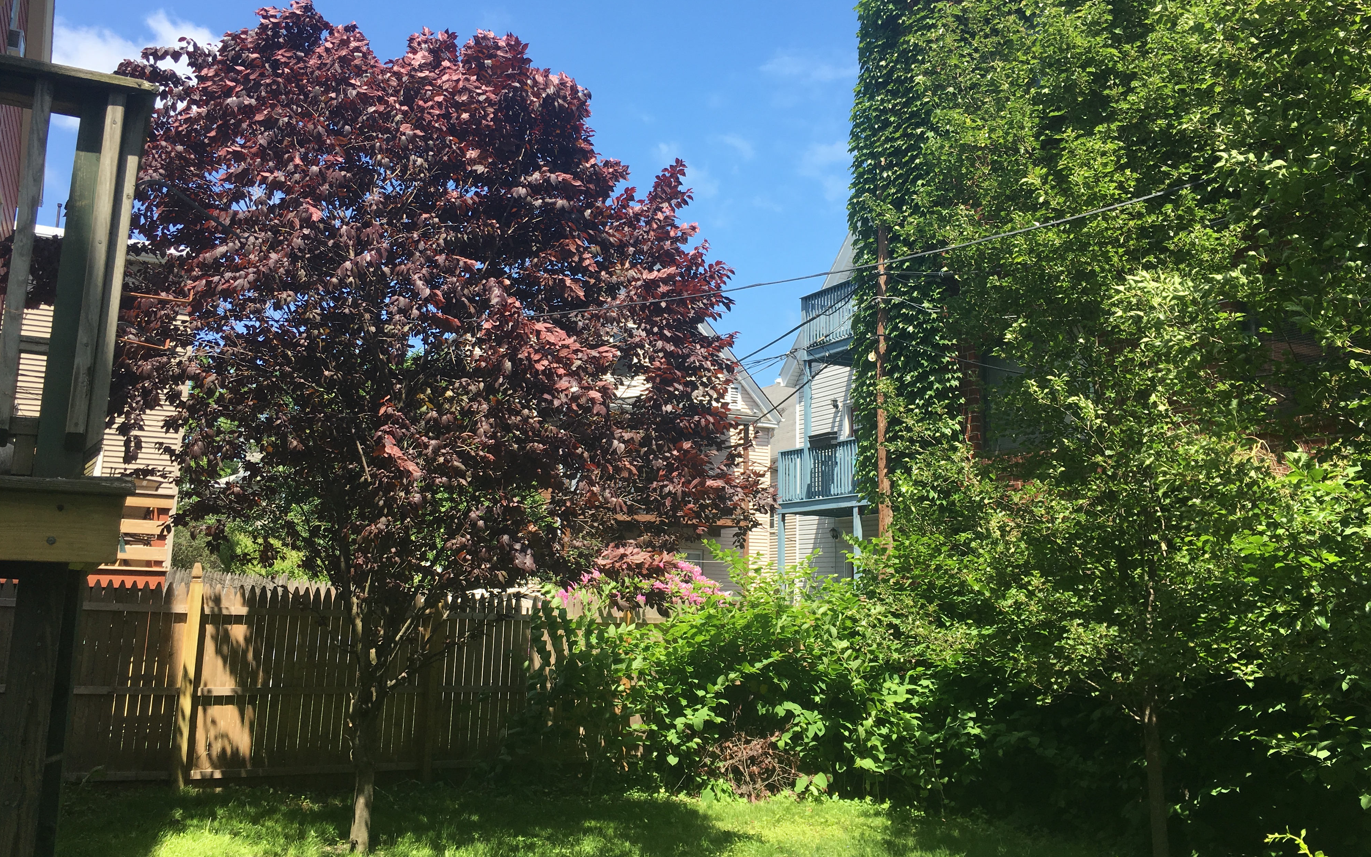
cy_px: 385
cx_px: 690
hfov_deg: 61.2
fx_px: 1158
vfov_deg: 40.6
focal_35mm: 31
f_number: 2.2
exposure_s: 1/777
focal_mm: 4.15
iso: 25
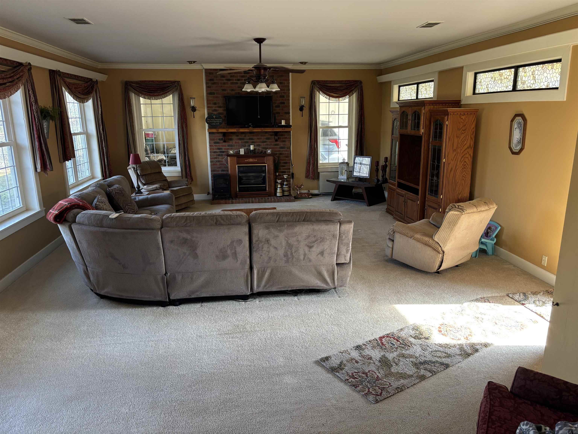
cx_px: 289
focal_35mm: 26
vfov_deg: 53.1
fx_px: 434
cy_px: 217
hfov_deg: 67.3
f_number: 1.6
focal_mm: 5.96
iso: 125
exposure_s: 1/104
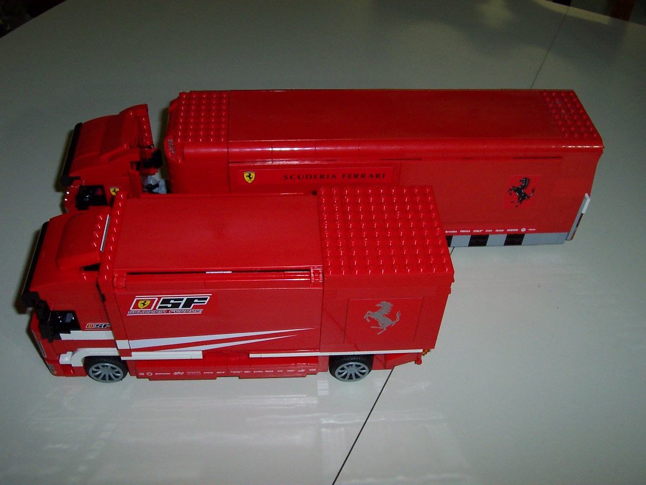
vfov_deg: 38.7
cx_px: 323
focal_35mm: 37
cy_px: 242
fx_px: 690
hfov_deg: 50.1
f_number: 2.8
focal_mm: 5.6
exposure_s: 1/60
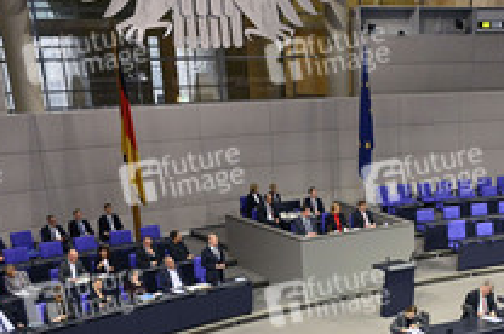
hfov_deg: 37.6
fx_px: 727
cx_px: 360
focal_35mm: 52
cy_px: 358
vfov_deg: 24.4
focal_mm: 24
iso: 5000
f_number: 4
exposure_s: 1/320
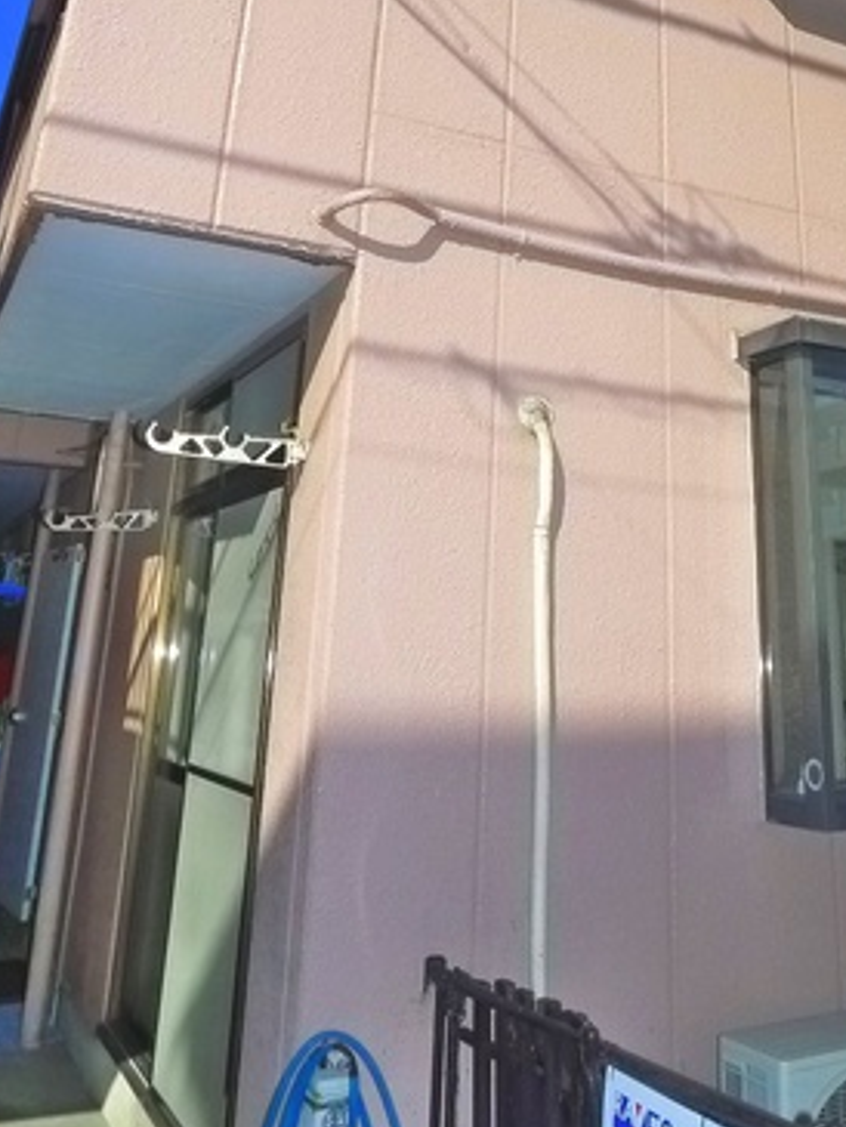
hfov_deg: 31.1
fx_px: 1498
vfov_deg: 38.8
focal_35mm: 46
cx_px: 616
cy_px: 148
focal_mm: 5.1
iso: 400
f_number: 4.5
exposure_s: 1/1000
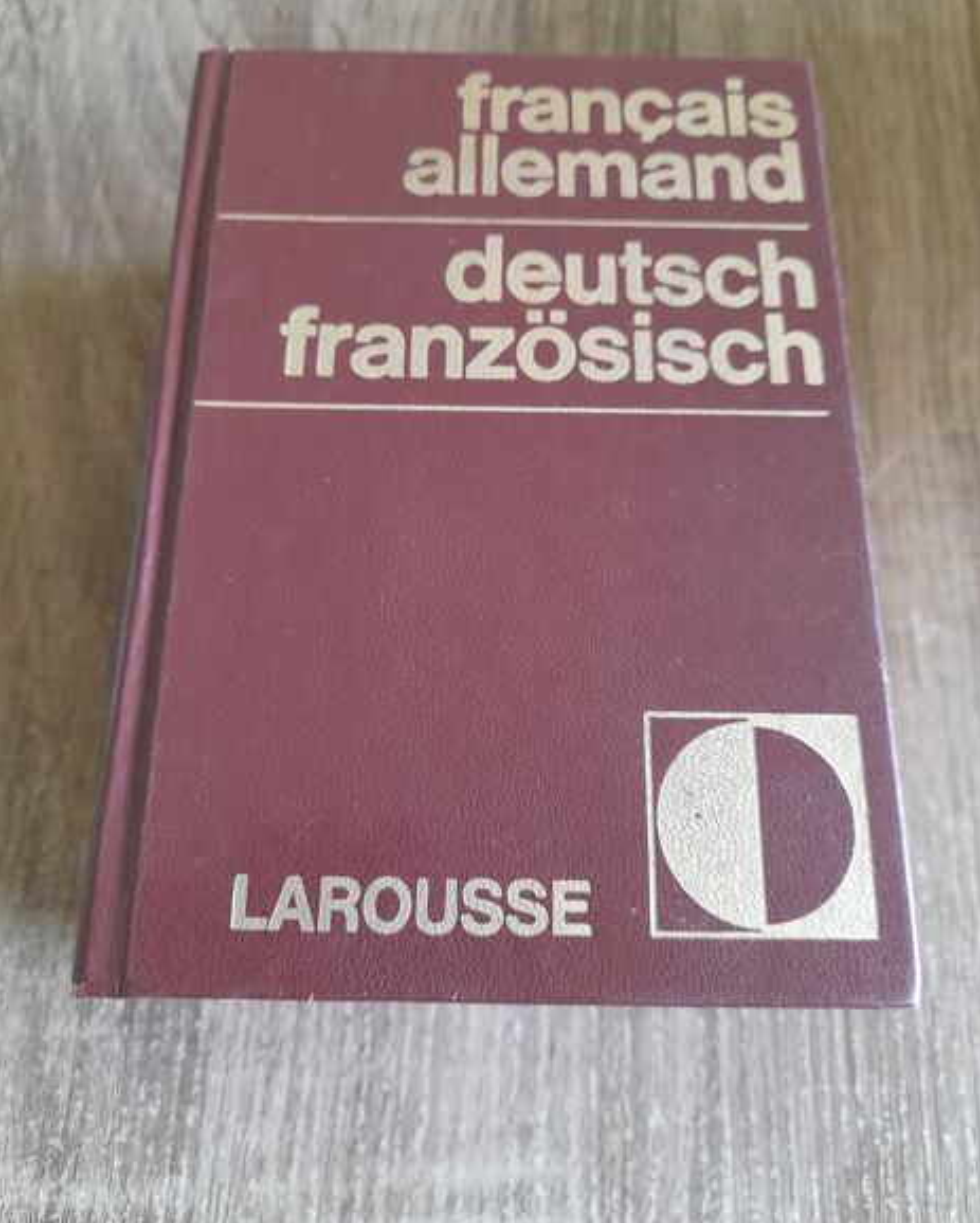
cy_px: 569
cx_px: 500
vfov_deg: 64.0
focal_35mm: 27
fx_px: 978
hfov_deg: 53.2
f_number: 2
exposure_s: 1/50
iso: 320
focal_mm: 4.6
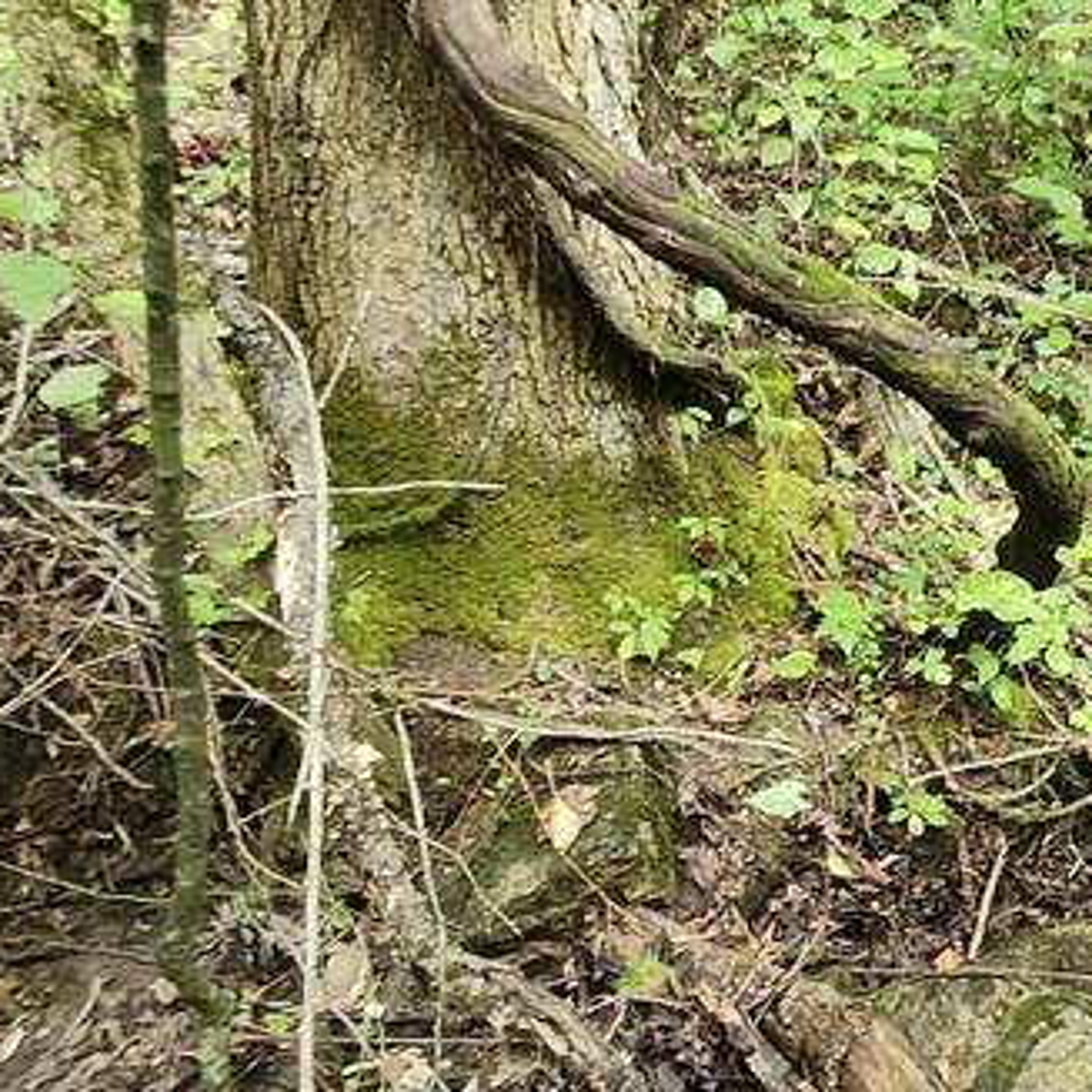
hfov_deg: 36.3
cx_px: 875
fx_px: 1606
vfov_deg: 37.5
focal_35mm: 45
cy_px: 561
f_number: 2.2
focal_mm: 1.74
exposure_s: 1/60
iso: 250
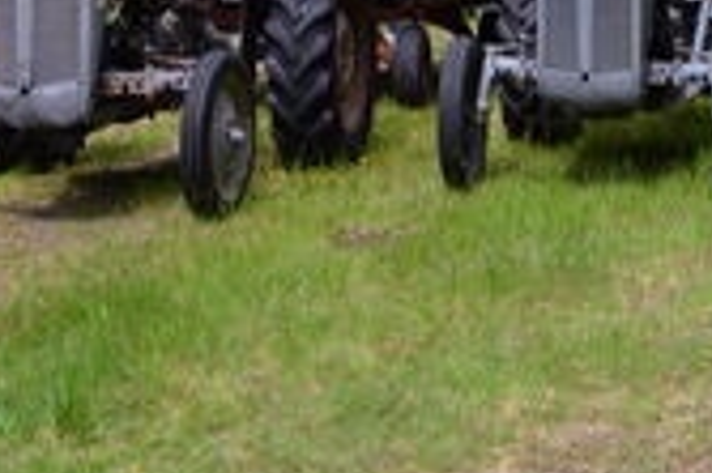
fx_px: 2272
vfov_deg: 11.7
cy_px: -51
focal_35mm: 115
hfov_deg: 17.5
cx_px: 654
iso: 100
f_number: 6.3
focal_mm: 48
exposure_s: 1/160
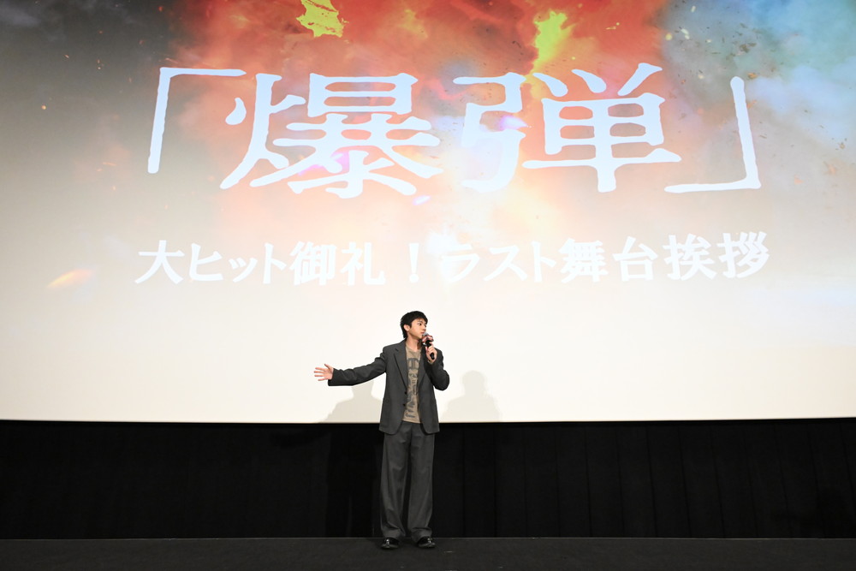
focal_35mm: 24
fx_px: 571
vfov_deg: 53.1
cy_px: 286
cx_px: 428
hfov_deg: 73.7
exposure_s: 1/200
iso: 8000
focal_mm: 24
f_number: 6.3
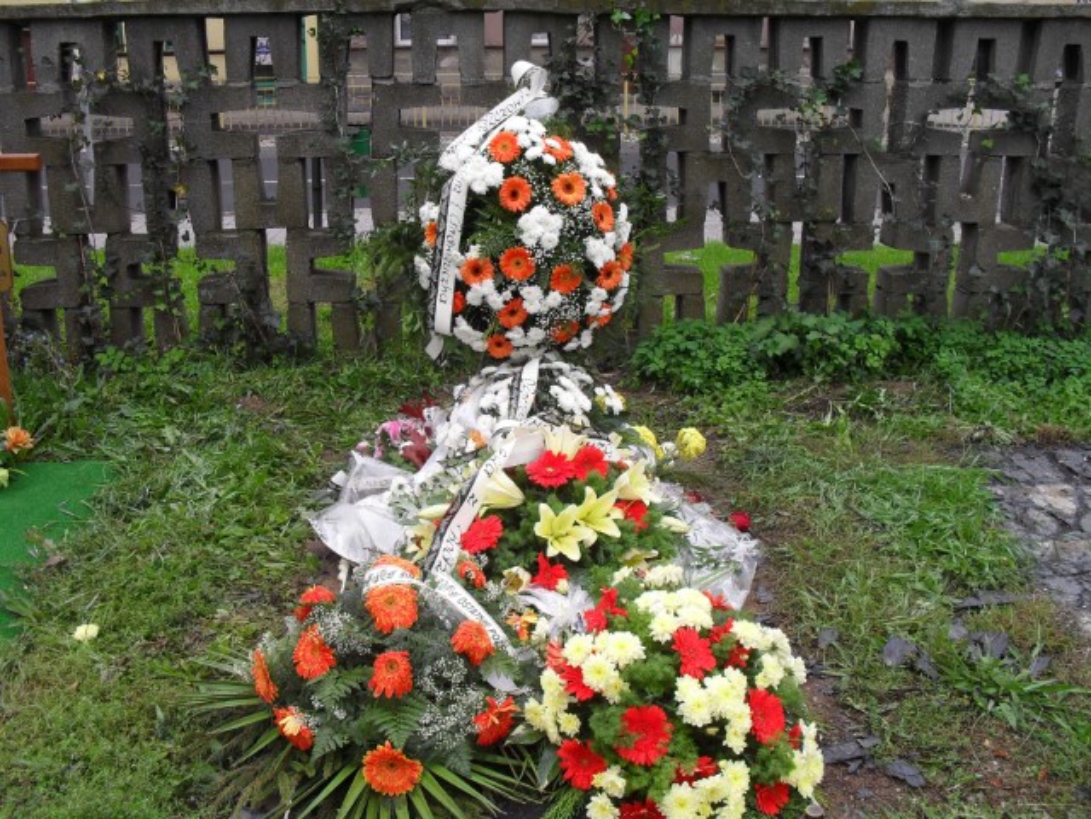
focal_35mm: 35
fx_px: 1103
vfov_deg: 40.7
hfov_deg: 52.6
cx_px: 546
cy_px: 410
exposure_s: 1/180
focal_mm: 6.3
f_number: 3.2
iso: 100
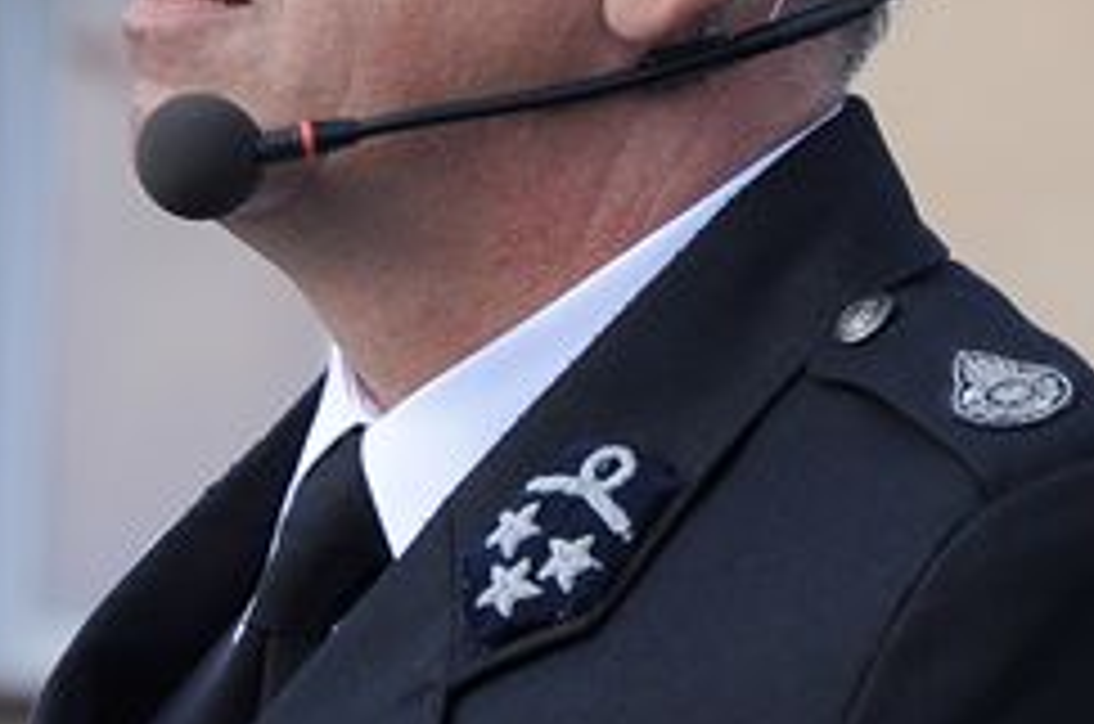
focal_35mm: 552
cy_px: 97
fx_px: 16734
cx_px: 342
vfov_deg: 2.5
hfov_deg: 3.7
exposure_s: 1/500
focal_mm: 105
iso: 400
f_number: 5.6
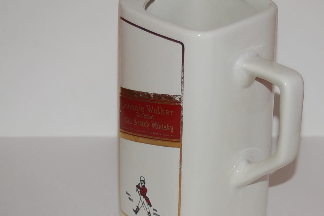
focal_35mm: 123
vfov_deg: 11.1
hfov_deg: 16.6
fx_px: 1106
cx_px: 192
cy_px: 119
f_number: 5
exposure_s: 1/60
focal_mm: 60
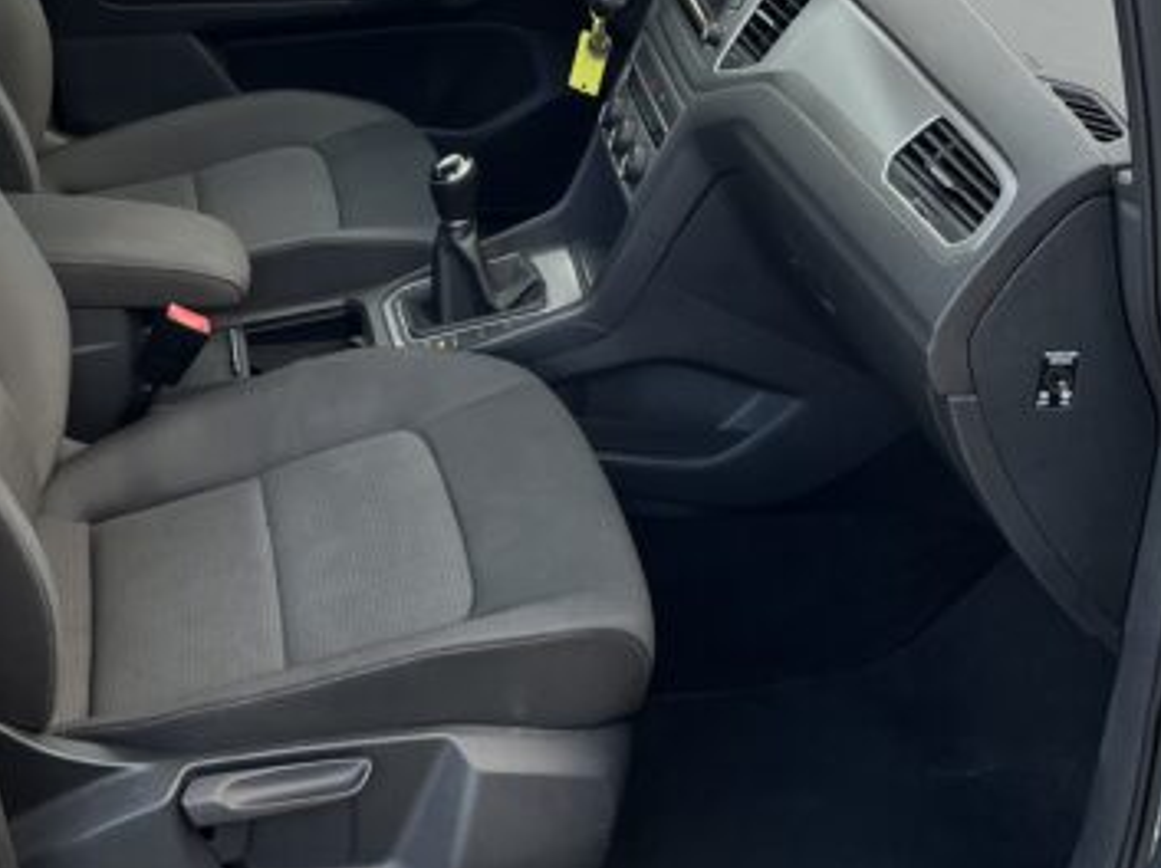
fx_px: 1977
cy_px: 224
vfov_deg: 24.5
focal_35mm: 59
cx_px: 467
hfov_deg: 32.6
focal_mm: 5.1
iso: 125
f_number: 1.6
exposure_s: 1/121
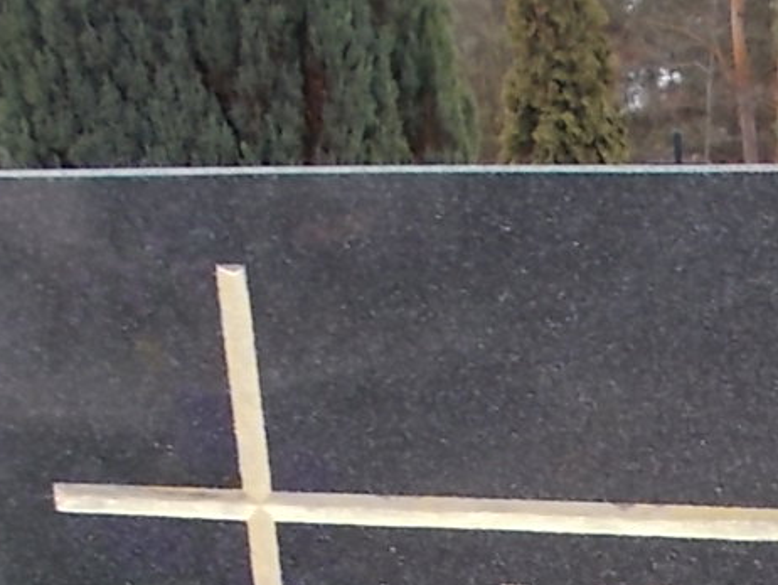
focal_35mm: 90
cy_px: 888
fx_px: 2024
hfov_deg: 20.5
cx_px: 916
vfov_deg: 15.2
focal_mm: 4.6
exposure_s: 1/125
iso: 80
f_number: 3.2
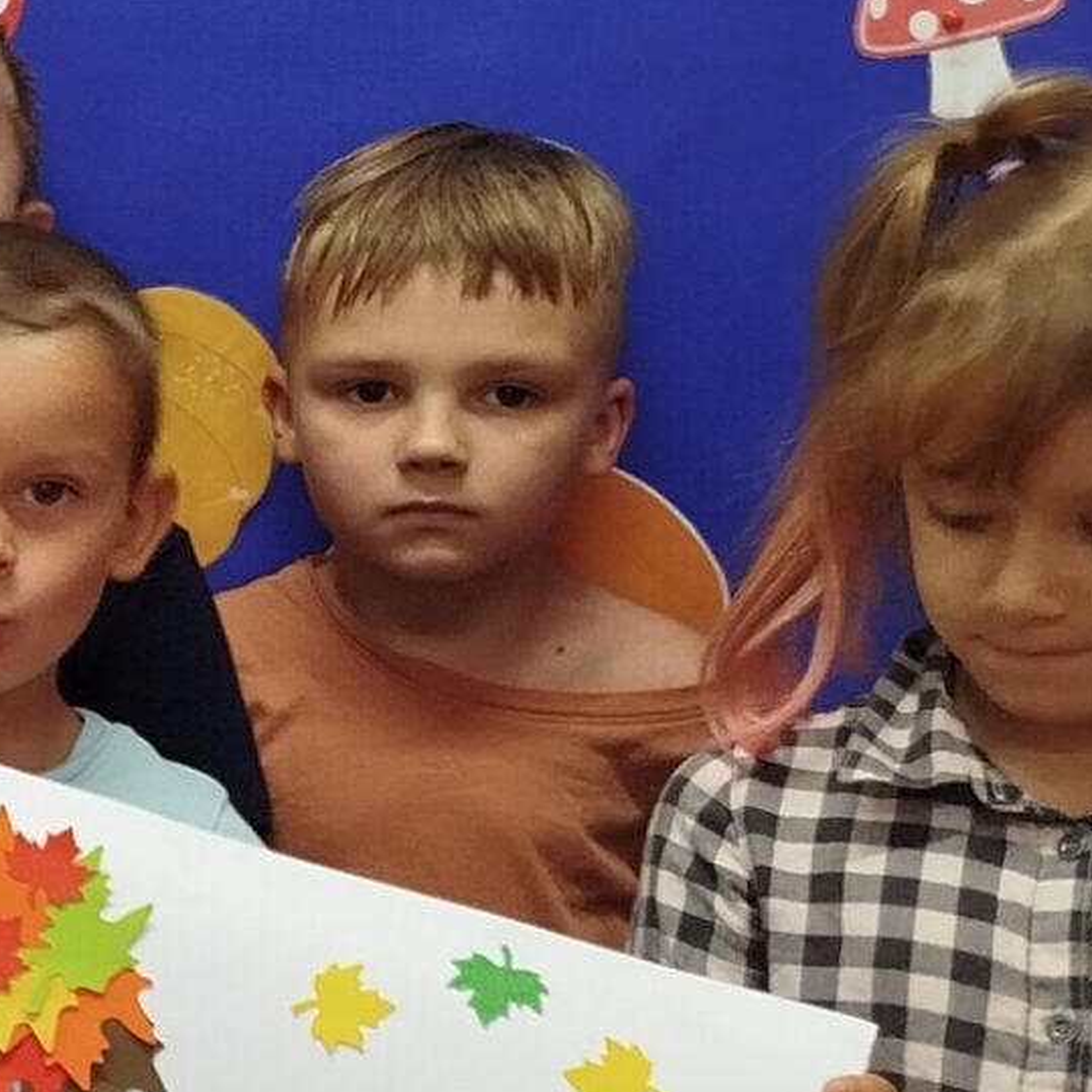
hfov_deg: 14.8
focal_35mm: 97
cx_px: -1067
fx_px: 3462
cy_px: 762
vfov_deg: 17.9
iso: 160
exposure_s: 1/33
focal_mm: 5.31
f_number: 1.7
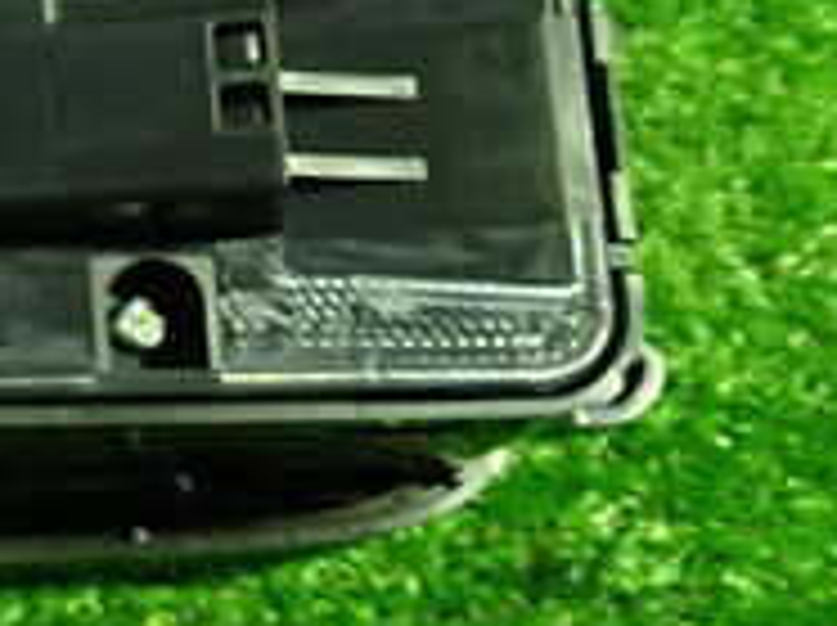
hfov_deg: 18.5
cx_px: -310
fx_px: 2342
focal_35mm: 97
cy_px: 243
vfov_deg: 15.2
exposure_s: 1/30
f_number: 2.3
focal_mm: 5.4
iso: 320
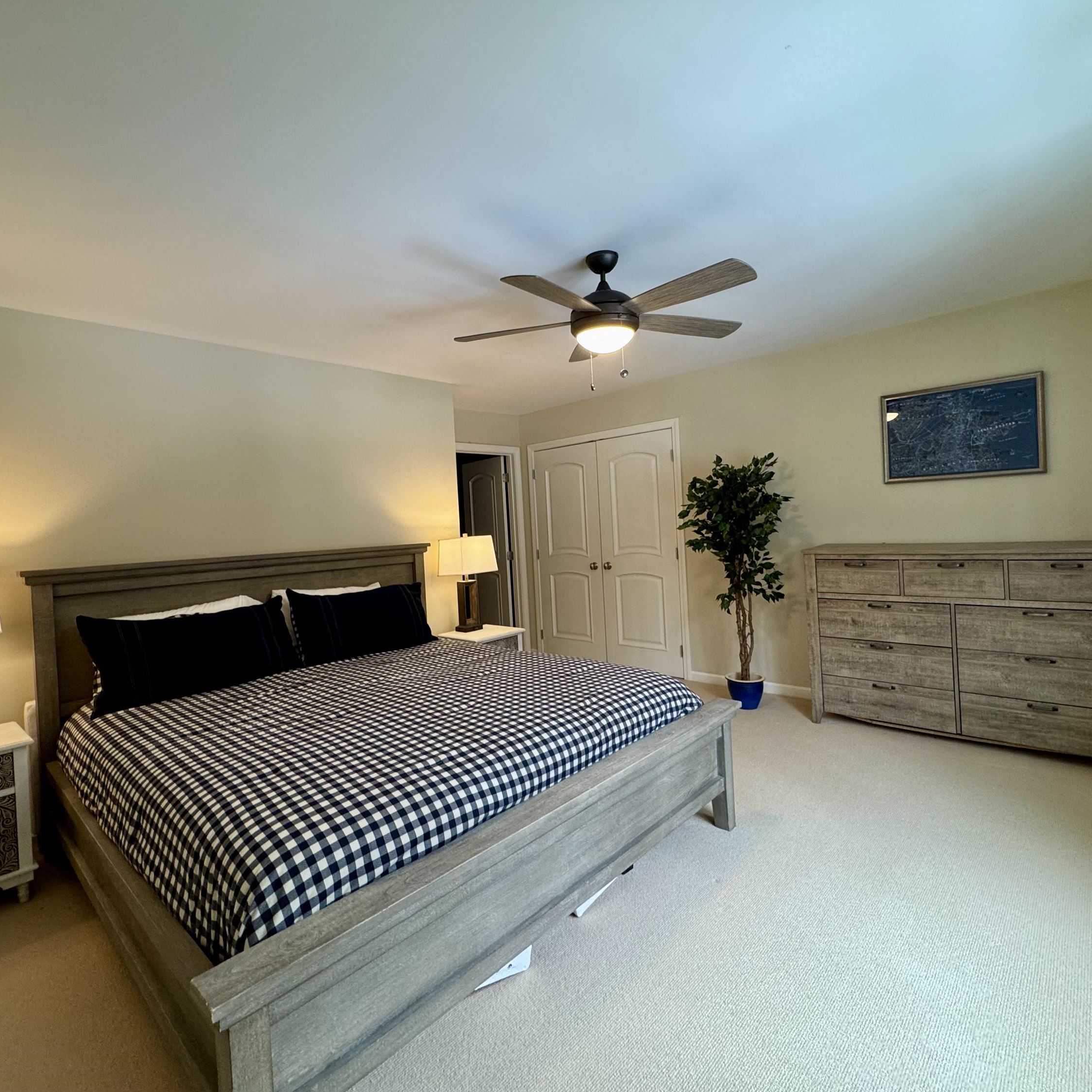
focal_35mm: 17
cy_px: 531
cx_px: 514
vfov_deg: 83.9
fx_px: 607
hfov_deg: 83.9
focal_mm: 2.22
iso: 200
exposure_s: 1/60
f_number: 2.2
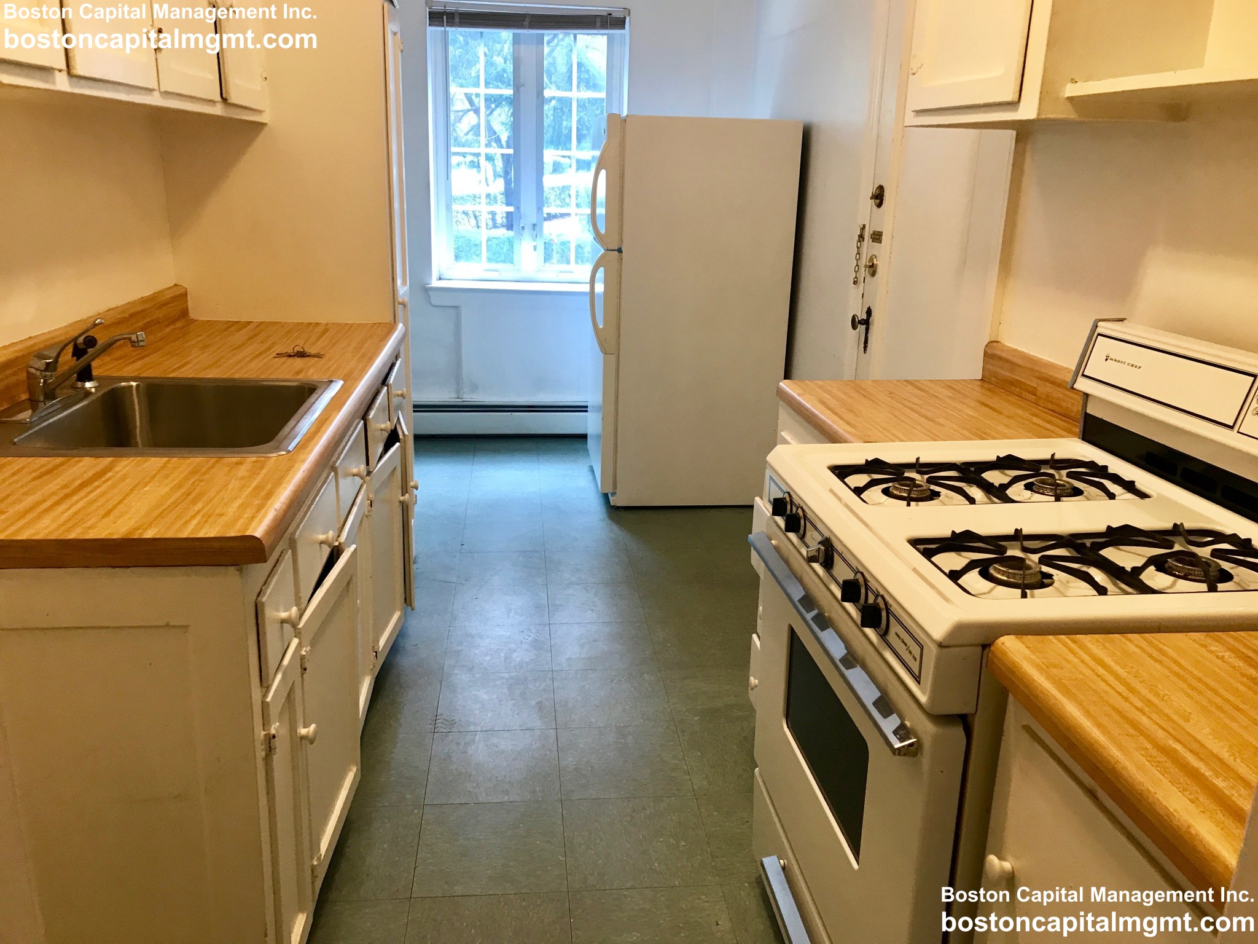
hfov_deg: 63.4
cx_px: 629
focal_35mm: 28
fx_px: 1018
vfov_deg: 49.7
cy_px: 472
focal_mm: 3.99
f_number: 1.8
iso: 32
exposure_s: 1/24
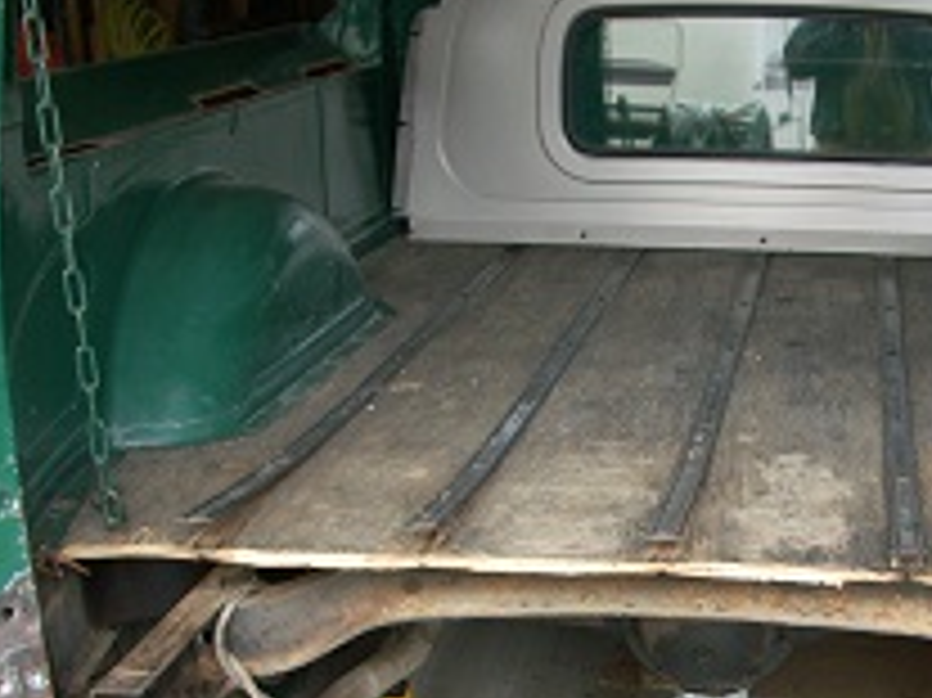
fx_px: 1615
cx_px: 756
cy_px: 617
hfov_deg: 31.3
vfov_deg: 23.8
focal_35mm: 60
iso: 100
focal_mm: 8.11
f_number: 2.8
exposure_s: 1/13
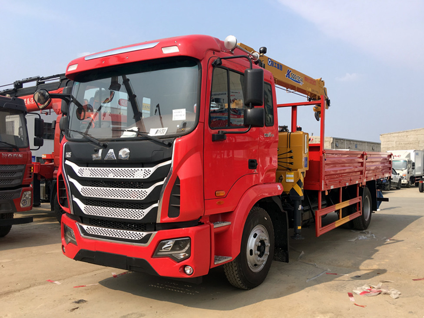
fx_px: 355
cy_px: 159
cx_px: 212
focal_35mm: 29
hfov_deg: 61.7
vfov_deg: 48.2
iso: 25
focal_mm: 4.15
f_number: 2.2
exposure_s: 1/1183
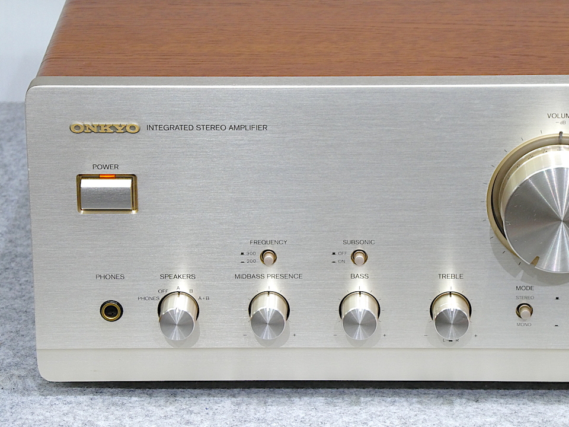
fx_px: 2482
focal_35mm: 151
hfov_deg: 13.1
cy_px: 214
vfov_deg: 9.8
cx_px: 284
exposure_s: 1/10
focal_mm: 27.1
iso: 200
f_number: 5.4
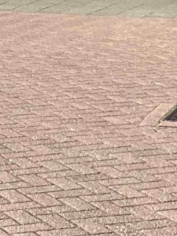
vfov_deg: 10.6
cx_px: -226
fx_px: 1173
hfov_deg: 8.1
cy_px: -219
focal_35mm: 172
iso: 16
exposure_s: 1/1168
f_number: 1.8
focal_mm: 3
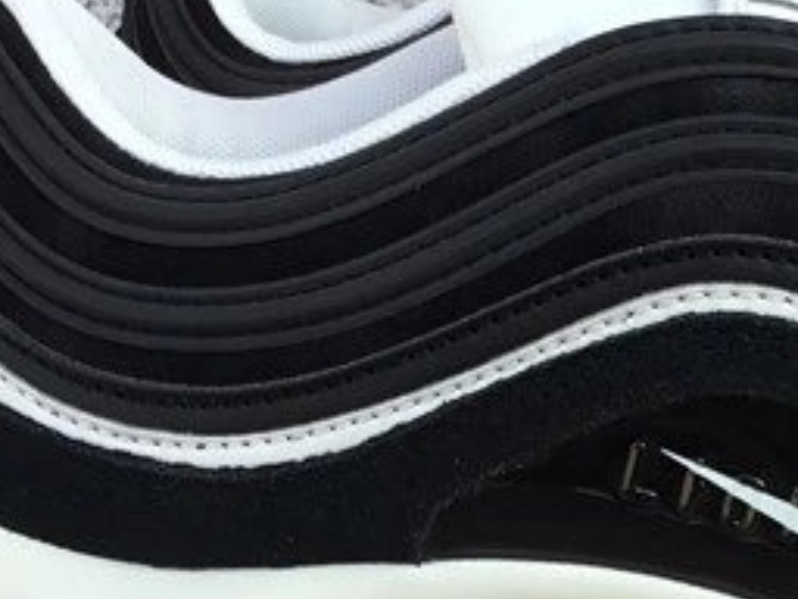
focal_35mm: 109
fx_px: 2513
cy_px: 713
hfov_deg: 17.5
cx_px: 832
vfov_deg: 13.2
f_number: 2.4
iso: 25
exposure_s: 1/233
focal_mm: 3.3
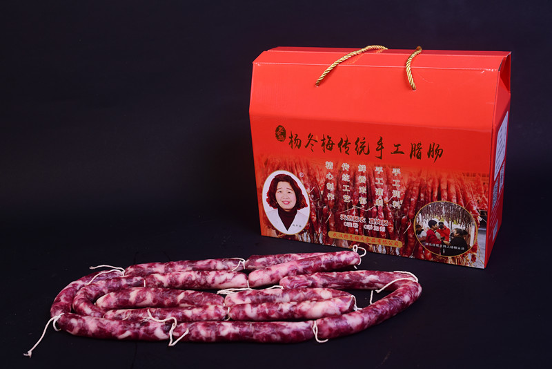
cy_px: 184
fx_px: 614
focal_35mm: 40
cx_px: 276
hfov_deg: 48.4
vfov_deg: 33.4
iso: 125
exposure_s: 1/125
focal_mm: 40
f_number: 7.1
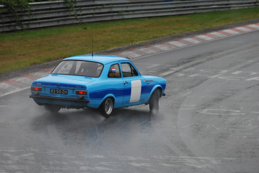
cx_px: 130
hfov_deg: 8.1
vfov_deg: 5.4
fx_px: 1837
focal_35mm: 255
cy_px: 86
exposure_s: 1/125
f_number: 4.8
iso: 220
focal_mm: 170
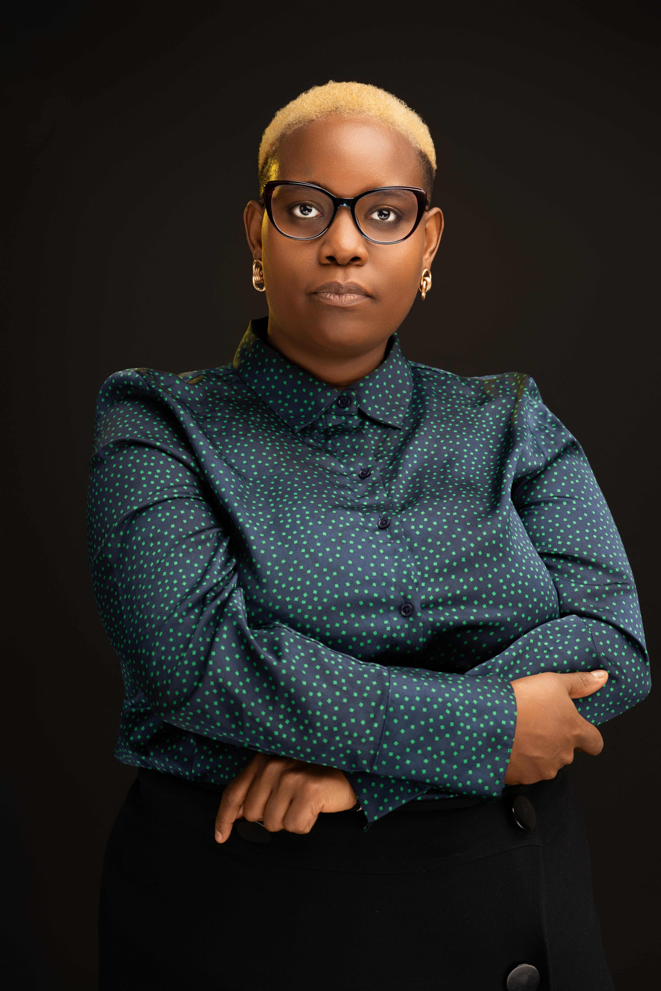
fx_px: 2176
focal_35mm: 79
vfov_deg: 25.7
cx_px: 330
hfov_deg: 17.3
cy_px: 496
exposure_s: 1/200
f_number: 6.3
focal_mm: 79
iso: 250
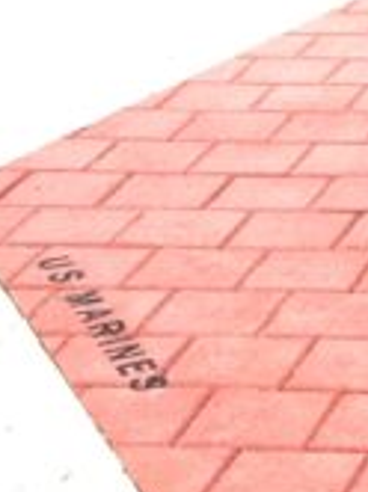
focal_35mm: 179
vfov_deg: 10.1
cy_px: -536
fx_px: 2544
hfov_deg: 7.6
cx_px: 947
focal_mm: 4.15
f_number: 2.2
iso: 25
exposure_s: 1/187
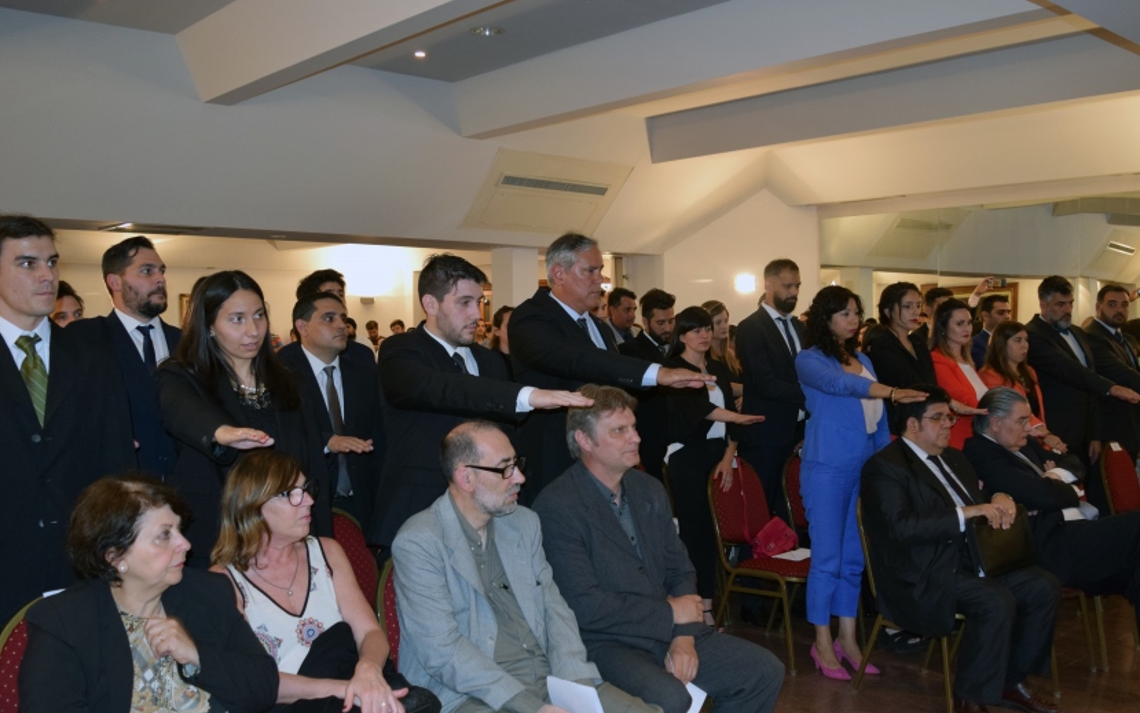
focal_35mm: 34
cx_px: 594
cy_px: 423
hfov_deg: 56.7
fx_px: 1056
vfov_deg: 37.1
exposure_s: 1/60
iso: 800
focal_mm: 18
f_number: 3.5
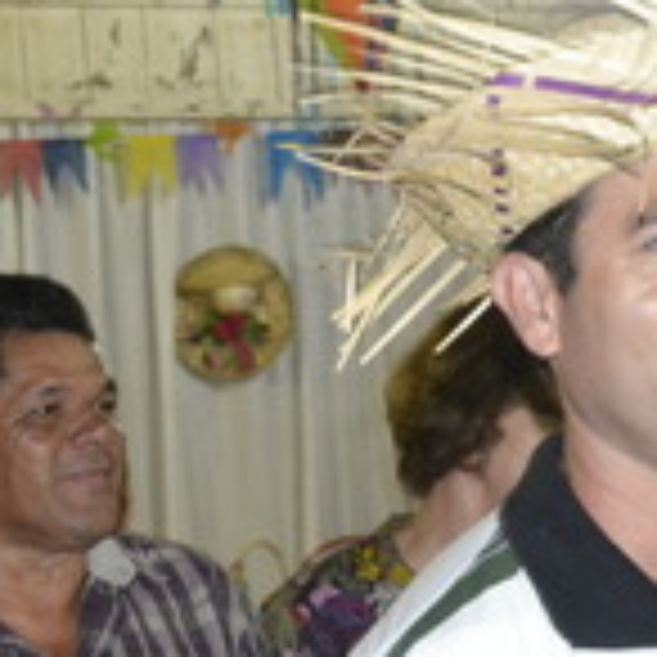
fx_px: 2598
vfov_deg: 14.2
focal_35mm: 121
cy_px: 652
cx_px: 425
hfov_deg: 14.4
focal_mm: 28
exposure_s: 1/60
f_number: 4
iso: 3200
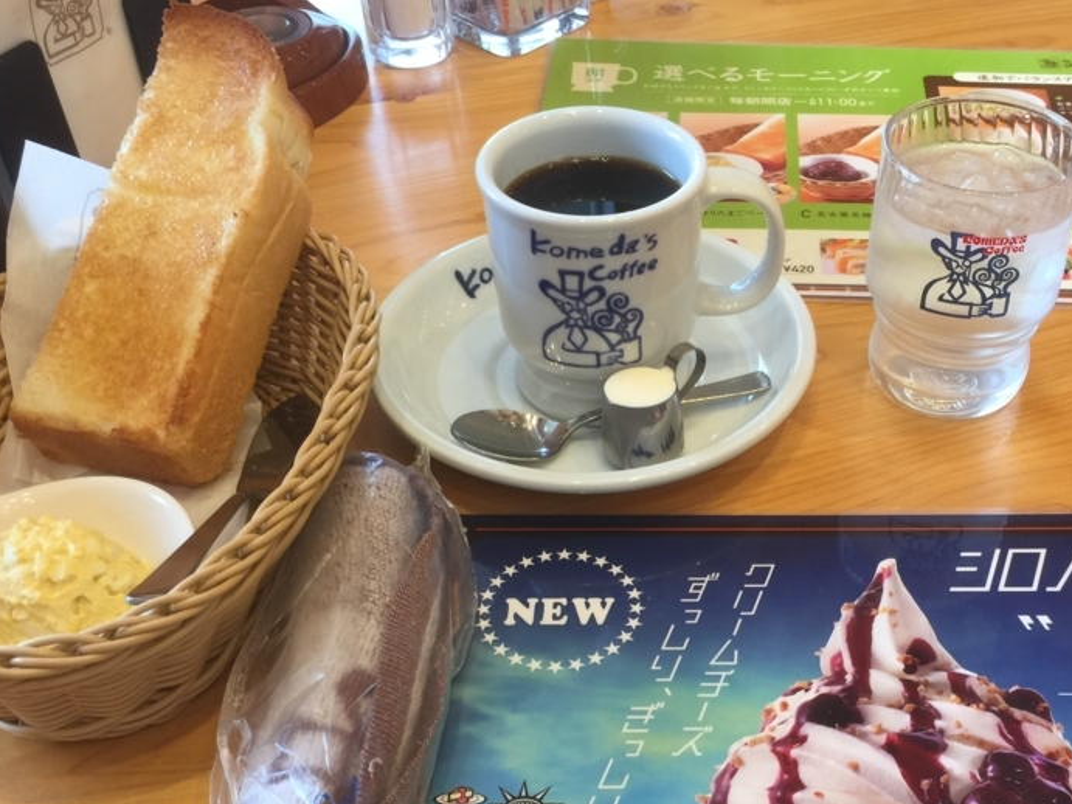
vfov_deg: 33.1
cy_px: 584
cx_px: 707
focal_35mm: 43
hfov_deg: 43.3
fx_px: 1331
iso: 32
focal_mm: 4.15
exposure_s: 1/40
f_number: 2.2
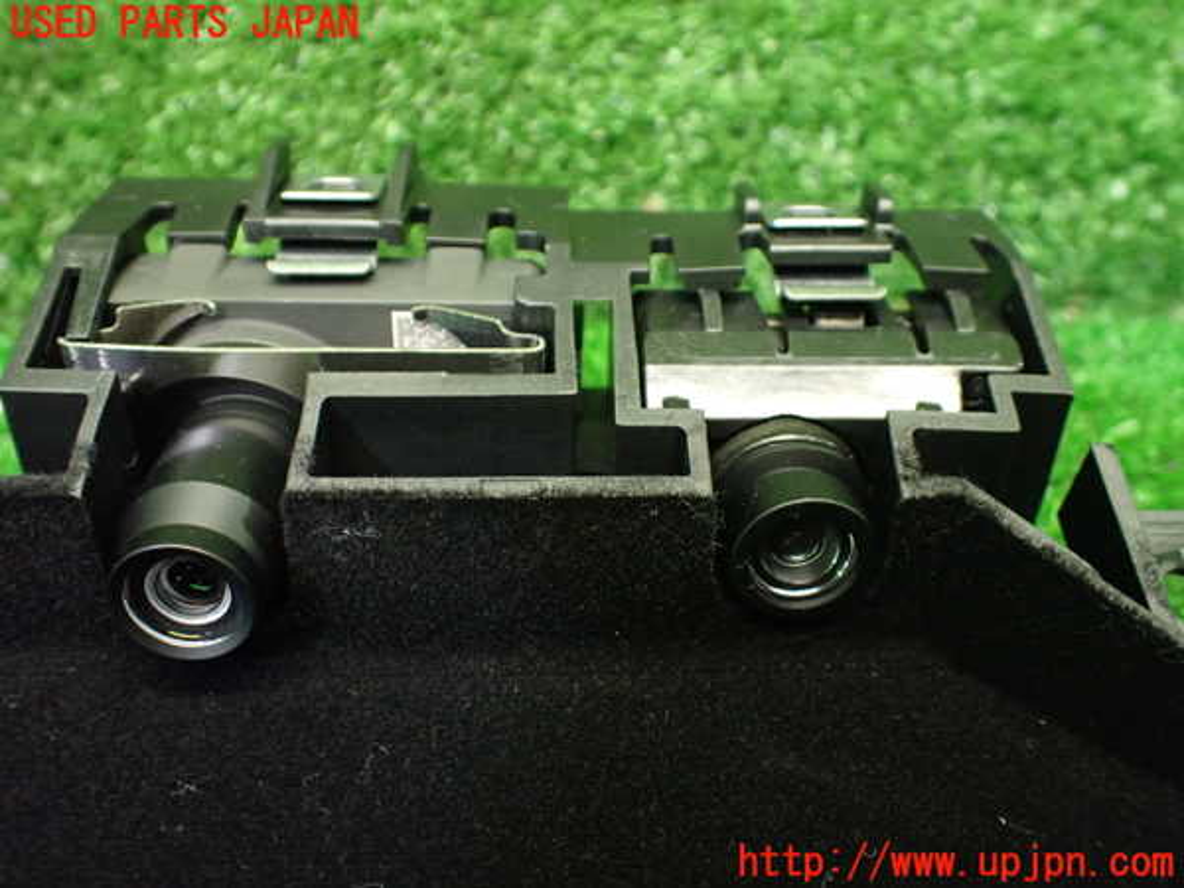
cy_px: 444
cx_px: 592
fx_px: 1026
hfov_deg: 60.0
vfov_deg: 46.8
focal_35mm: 30
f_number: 2.3
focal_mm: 5.4
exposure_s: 1/50
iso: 800
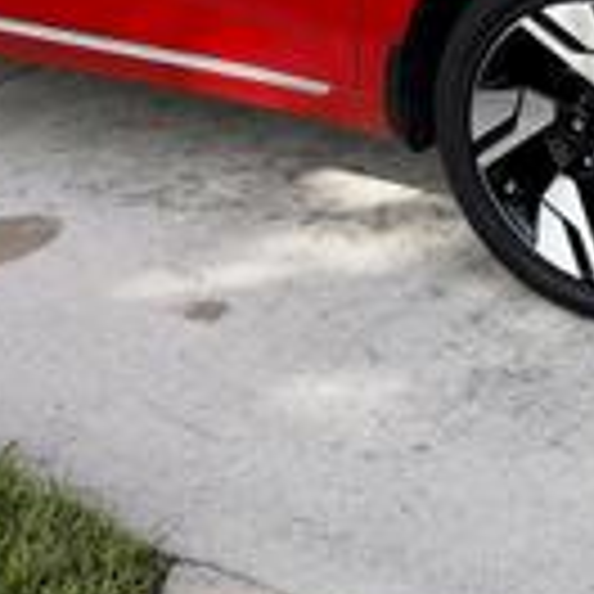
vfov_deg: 19.9
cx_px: 346
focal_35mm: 81
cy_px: -148
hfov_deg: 21.4
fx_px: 1573
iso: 80
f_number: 1.78
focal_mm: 6.76
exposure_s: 1/3759
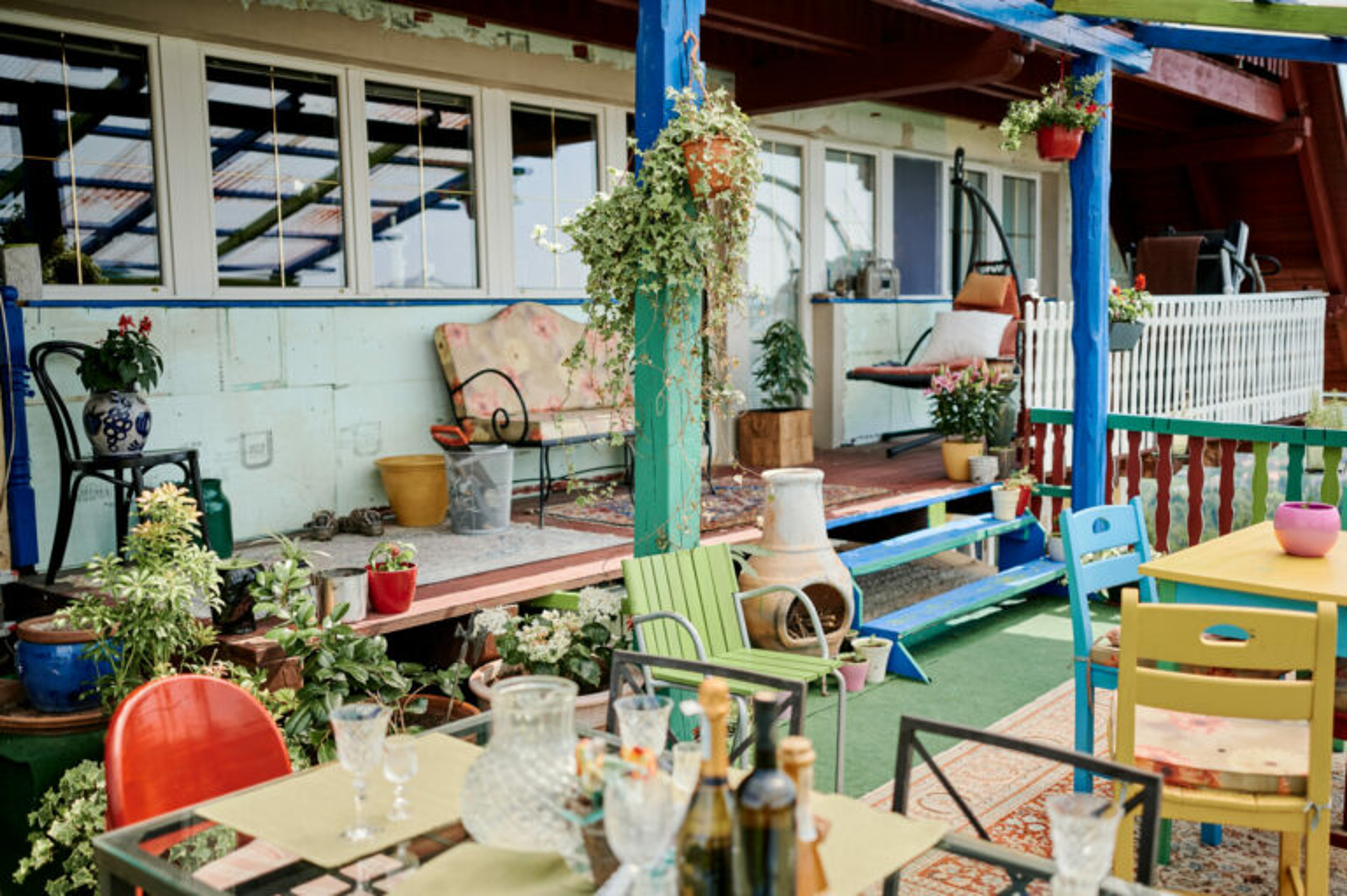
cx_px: 674
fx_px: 1309
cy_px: 448
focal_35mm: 35
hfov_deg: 54.5
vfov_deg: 37.8
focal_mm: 35
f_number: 2
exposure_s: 1/1250
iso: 100
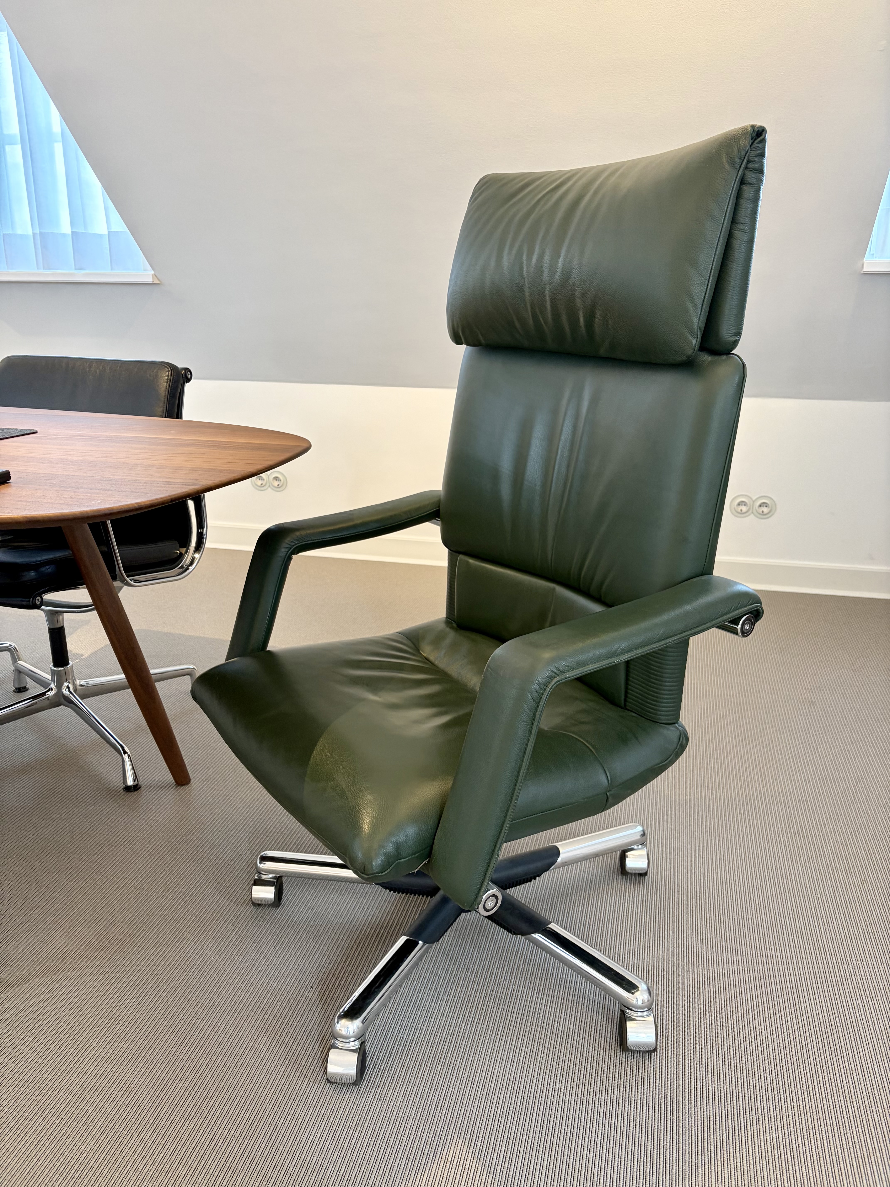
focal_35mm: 26
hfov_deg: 53.1
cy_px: 594
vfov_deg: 67.3
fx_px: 891
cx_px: 445
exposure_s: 1/65
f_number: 1.6
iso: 125
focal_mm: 5.96
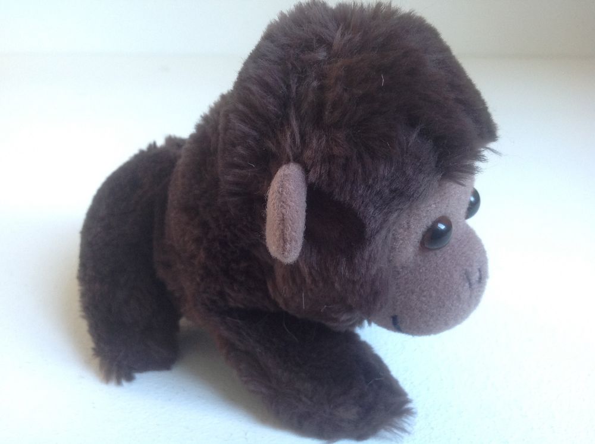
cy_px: 222
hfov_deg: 52.7
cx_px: 298
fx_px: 601
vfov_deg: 40.6
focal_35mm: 35
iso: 125
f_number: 2.4
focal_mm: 4.28
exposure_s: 1/15
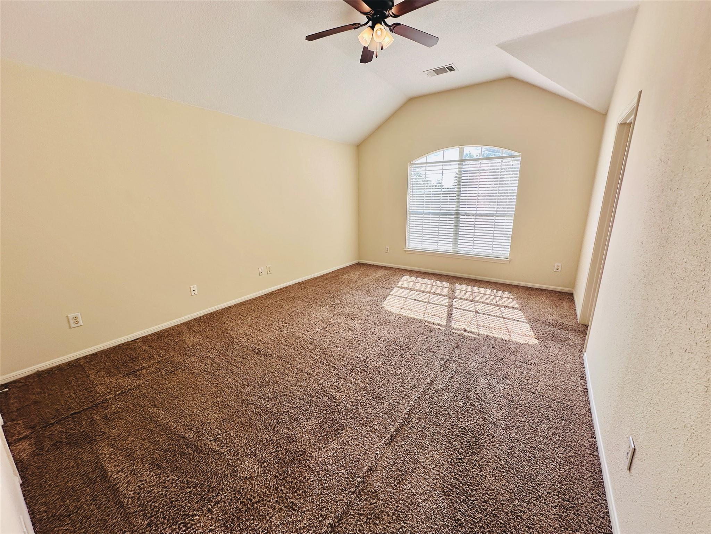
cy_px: 267
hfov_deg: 102.1
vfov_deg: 85.7
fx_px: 288
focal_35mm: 14
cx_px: 356
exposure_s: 1/292
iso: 40
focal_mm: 2.22
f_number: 2.2
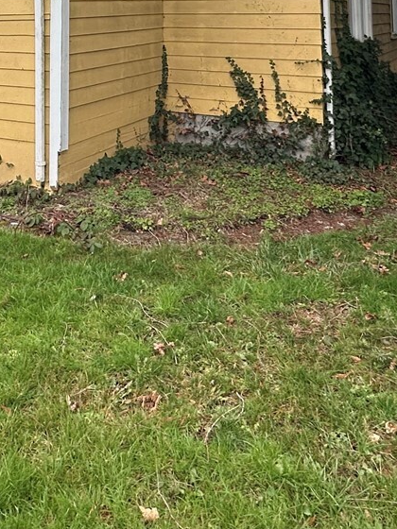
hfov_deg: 35.2
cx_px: 101
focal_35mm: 40
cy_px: -35
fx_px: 612
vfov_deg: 39.4
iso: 40
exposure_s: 1/261
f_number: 2.2
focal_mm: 2.22
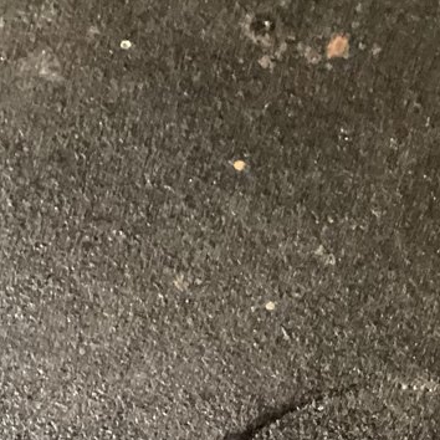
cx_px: 398
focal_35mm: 117
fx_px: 1683
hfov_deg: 14.7
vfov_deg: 14.2
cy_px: 603
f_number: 2.4
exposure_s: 1/40
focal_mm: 3.3
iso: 400
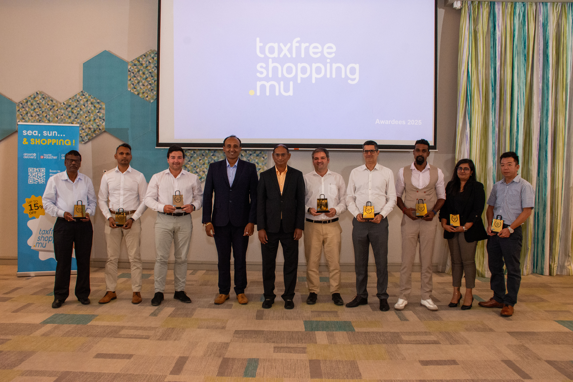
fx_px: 430
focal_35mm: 27
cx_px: 286
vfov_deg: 47.9
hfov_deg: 67.4
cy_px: 191
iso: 2500
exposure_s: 1/125
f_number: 8
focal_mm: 18
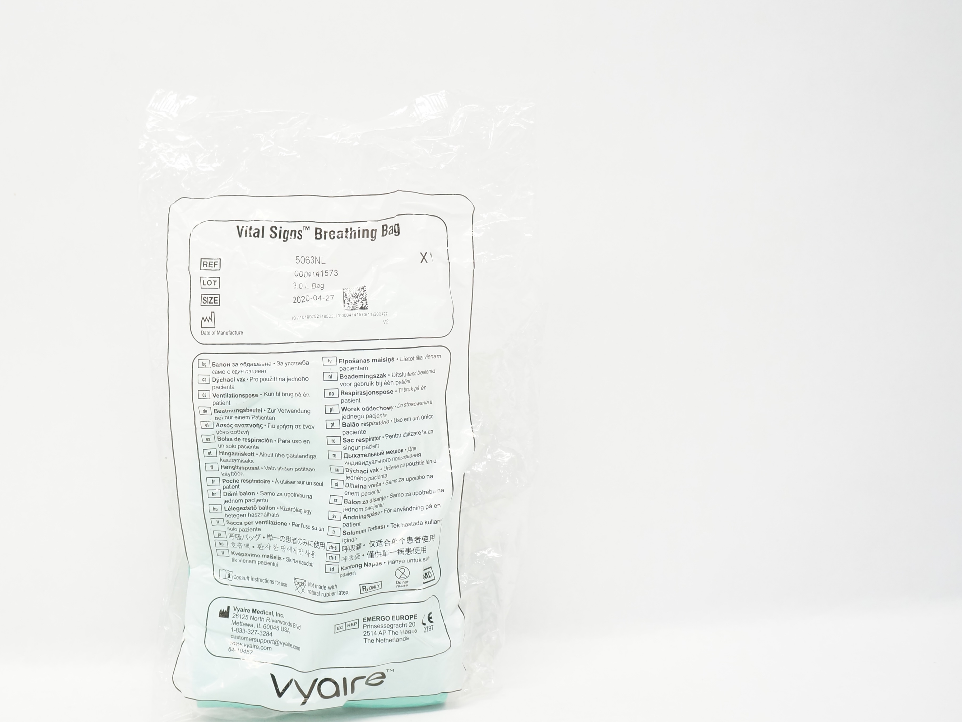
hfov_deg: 51.9
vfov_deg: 40.7
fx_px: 973
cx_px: 342
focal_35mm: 35
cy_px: 391
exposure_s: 1/80
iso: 800
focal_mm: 18
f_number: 5
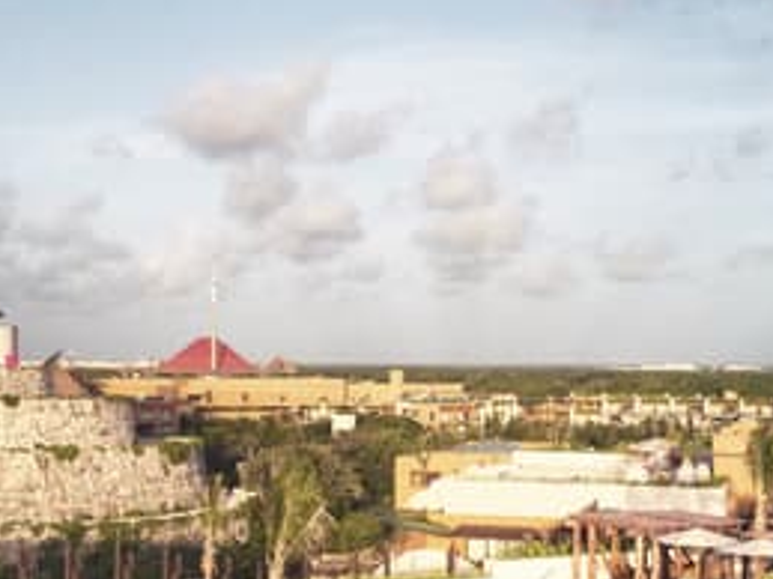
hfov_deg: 31.2
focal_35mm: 62
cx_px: 373
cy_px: 379
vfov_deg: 23.5
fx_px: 1384
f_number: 2.8
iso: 114
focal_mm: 4.5
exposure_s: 1/636
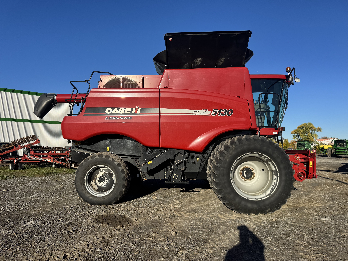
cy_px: 130
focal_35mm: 24
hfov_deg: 71.6
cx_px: 174
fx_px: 241
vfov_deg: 56.8
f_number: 1.78
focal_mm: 6.76
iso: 80
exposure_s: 1/4608
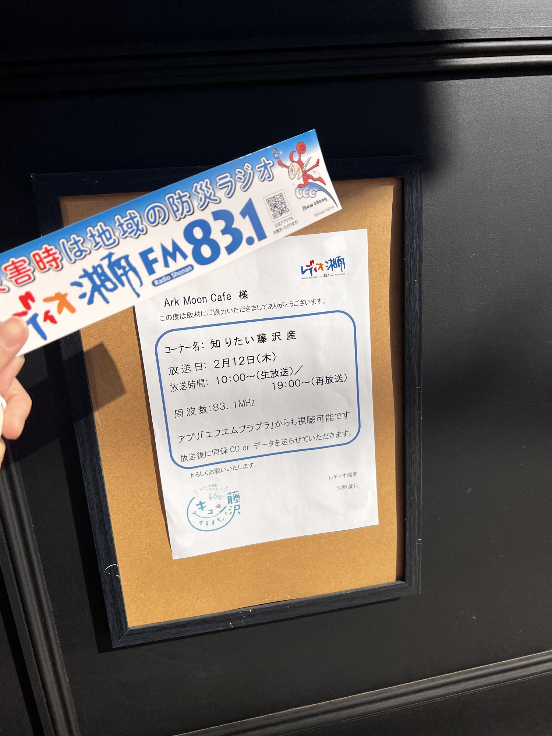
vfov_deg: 67.3
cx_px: 276
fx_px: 553
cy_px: 368
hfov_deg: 53.1
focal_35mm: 26
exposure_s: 1/8696
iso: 50
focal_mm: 5.7
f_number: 1.5
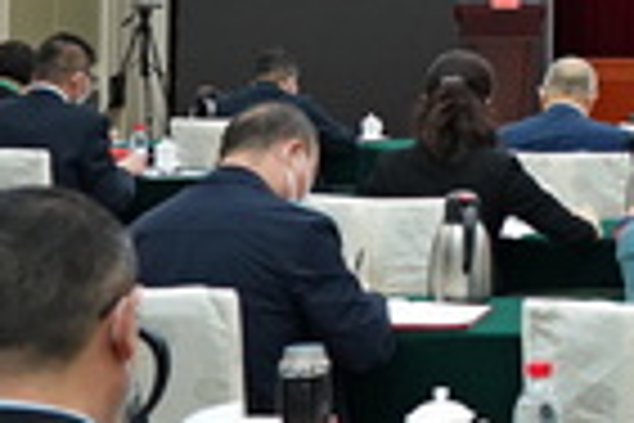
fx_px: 1796
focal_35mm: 102
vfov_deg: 13.1
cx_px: 1079
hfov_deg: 17.1
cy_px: -63
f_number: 4
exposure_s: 1/320
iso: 5000
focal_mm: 24
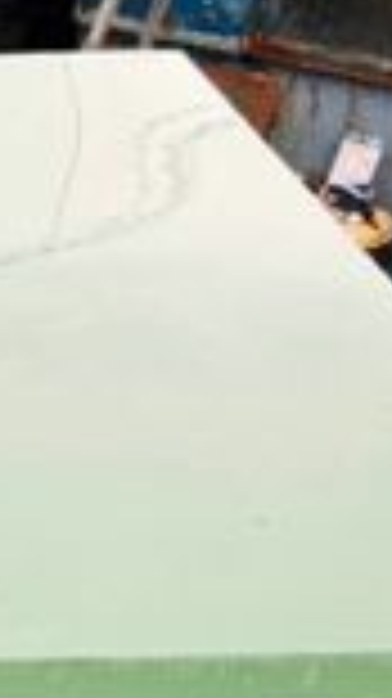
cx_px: -261
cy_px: 653
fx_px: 1869
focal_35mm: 101
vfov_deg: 20.6
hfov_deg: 11.3
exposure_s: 1/174
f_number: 1.78
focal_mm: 6.76
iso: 64
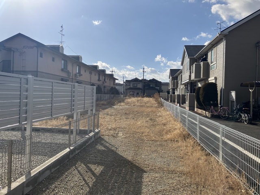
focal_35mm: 28
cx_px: 130
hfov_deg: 63.4
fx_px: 210
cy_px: 98
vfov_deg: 49.7
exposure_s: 1/4049
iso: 32
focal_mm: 3.99
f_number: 1.8
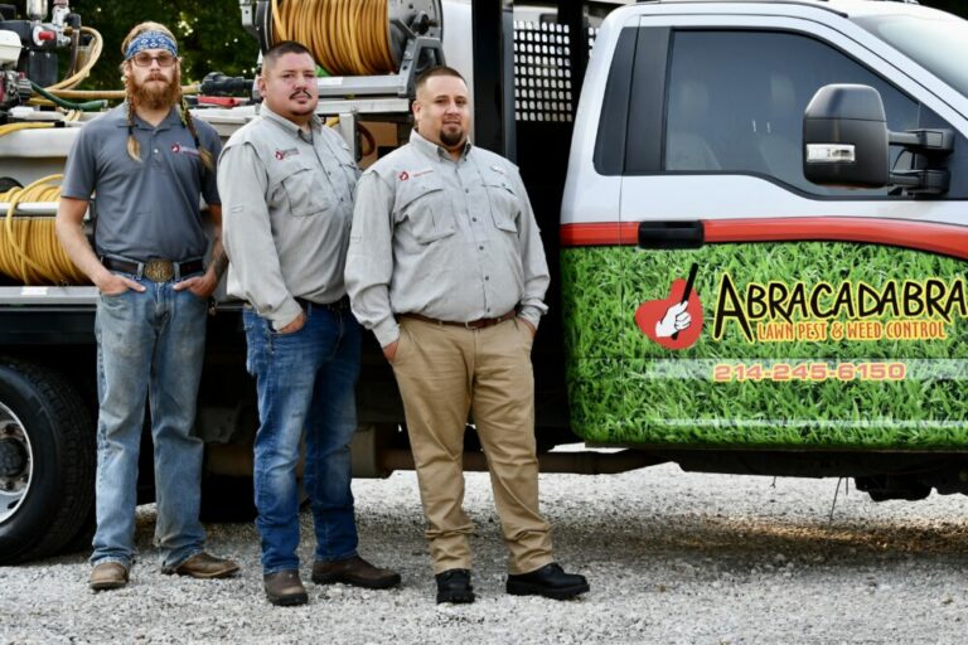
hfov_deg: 16.7
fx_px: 3307
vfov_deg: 11.1
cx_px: 484
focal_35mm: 123
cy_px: 322
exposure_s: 1/250
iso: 360
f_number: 5.6
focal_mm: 82
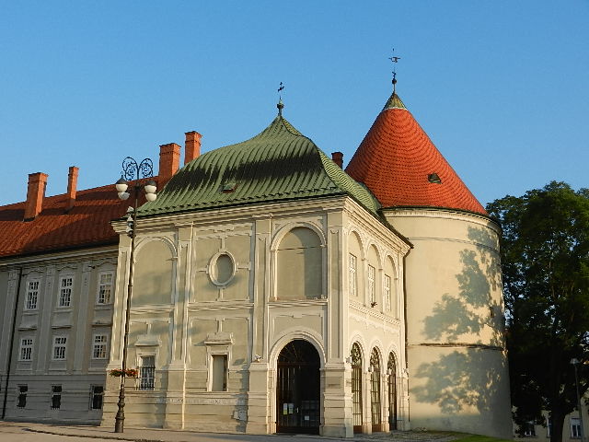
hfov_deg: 49.0
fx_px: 647
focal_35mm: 38
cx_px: 294
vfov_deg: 37.7
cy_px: 221
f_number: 4
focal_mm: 6.9
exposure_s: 1/800
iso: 160
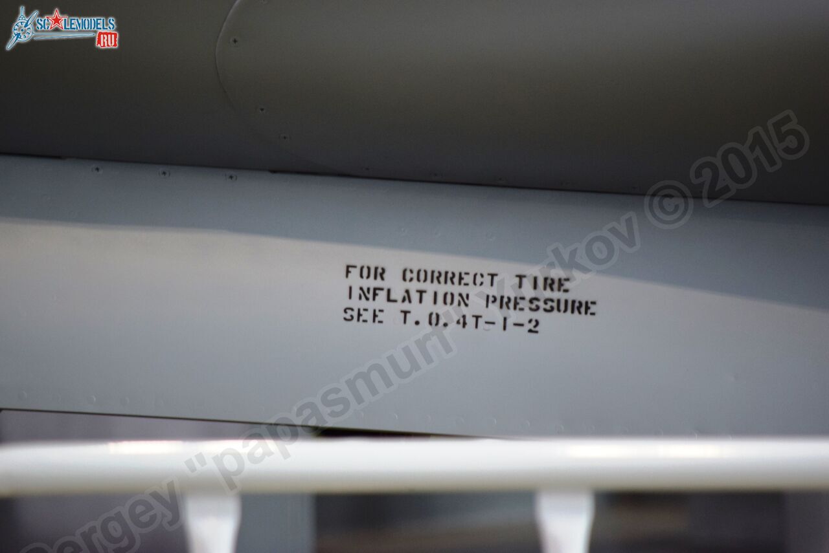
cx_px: 414
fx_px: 10368
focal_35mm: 450
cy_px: 276
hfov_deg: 4.6
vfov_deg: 3.1
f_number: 5.6
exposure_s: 1/60
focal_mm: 300
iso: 900
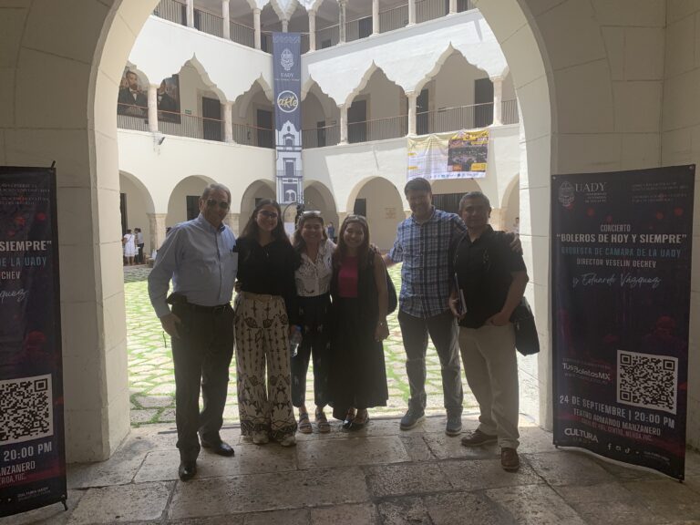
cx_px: 350
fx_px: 526
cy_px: 262
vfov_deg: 53.1
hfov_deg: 67.3
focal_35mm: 26
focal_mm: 4.25
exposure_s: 1/835
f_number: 1.8
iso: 25
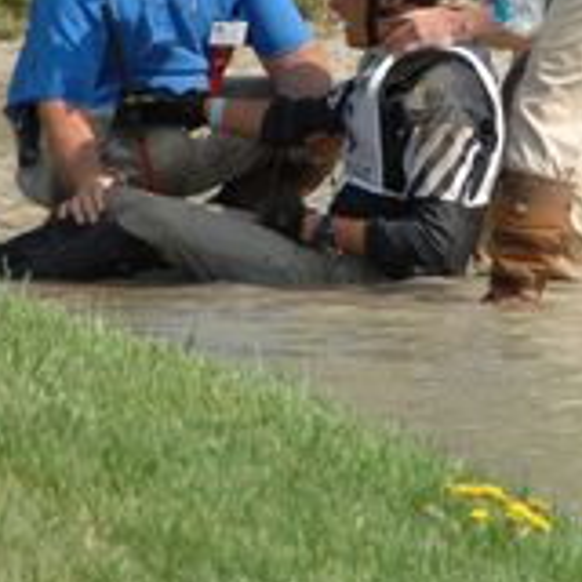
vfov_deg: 1.7
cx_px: 473
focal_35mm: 1021
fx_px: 19421
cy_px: 38
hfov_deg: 1.7
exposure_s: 1/1000
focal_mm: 200
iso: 500
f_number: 6
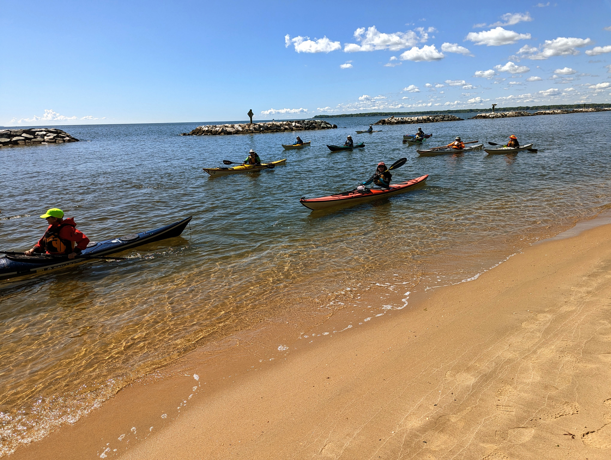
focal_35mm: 24
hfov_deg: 71.5
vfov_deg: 56.9
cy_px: 230
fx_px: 424
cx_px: 306
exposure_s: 1/2179
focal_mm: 6.81
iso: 42
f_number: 1.85
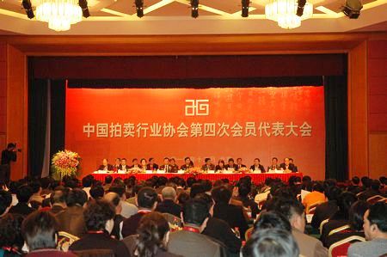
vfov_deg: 18.1
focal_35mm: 75
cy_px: 128
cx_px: 194
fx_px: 805
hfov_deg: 27.0
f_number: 4.5
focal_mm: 50
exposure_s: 1/60
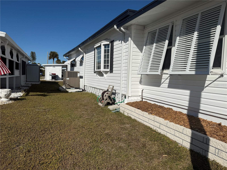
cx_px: 114
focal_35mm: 24
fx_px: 157
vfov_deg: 56.8
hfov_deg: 71.6
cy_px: 85
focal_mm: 6.76
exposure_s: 1/14286
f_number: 1.78
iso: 80
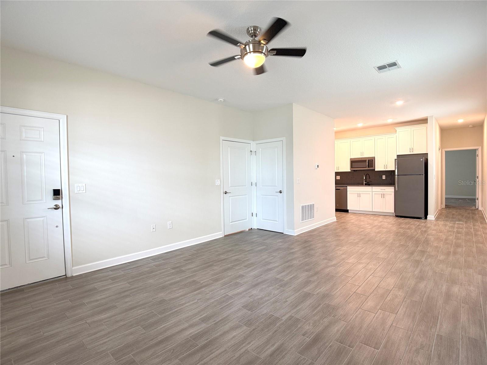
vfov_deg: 56.8
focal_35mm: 24
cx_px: 244
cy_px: 182
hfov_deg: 71.6
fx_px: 338
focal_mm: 6.76
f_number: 1.78
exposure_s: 1/120
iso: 200
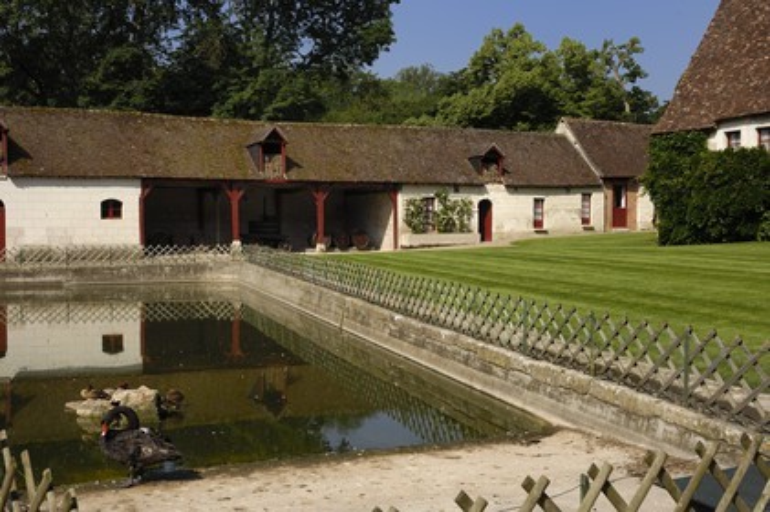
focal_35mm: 42
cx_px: 385
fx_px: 898
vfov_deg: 31.8
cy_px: 256
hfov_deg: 46.4
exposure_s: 1/160
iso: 100
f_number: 9
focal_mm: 28
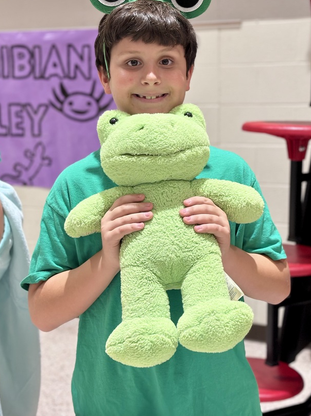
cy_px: 191
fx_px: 731
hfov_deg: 24.0
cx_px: 168
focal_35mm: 61
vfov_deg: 31.7
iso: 200
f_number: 1.78
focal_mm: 6.86
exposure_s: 1/60
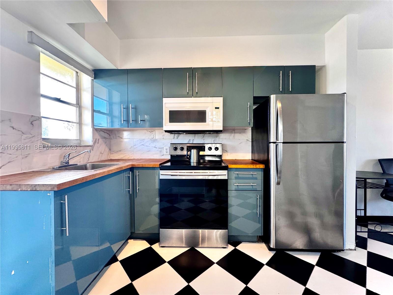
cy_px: 148
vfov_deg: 85.7
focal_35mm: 14
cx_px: 196
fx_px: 159
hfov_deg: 102.1
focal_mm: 2.22
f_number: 2.2
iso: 250
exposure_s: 1/120
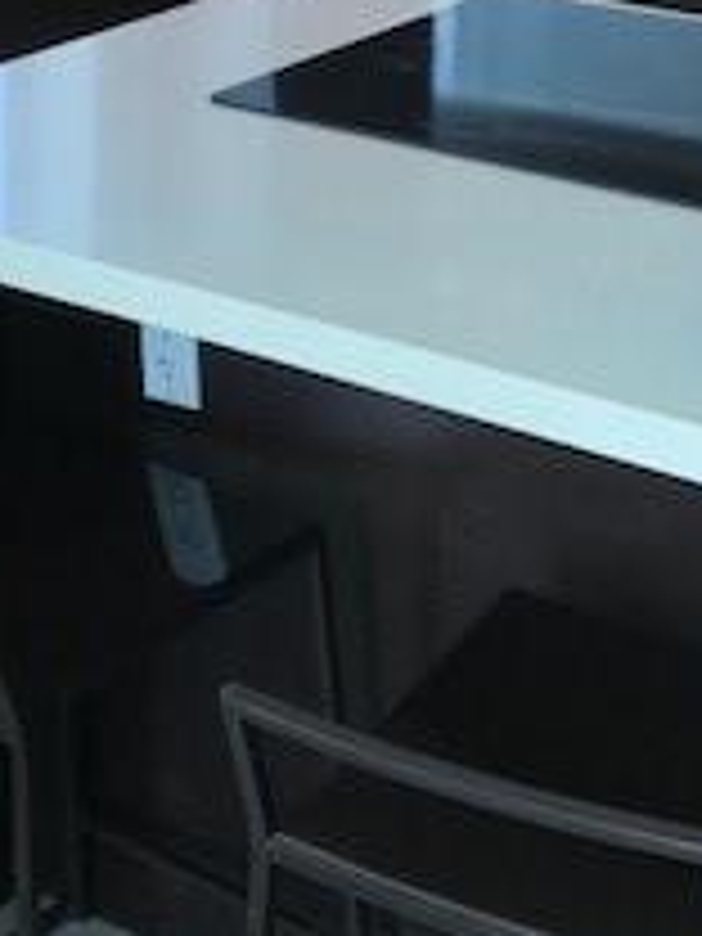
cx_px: 464
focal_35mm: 86
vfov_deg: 21.5
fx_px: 2325
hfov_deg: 17.1
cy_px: -104
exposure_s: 1/60
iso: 25
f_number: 1.8
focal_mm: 3.99
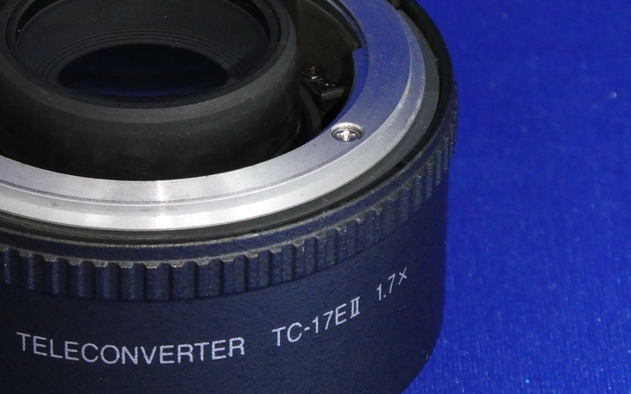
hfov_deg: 7.6
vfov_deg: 4.7
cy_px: 245
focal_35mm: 277
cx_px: 118
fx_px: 4762
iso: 800
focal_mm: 28.7
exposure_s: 1/60
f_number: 5.5
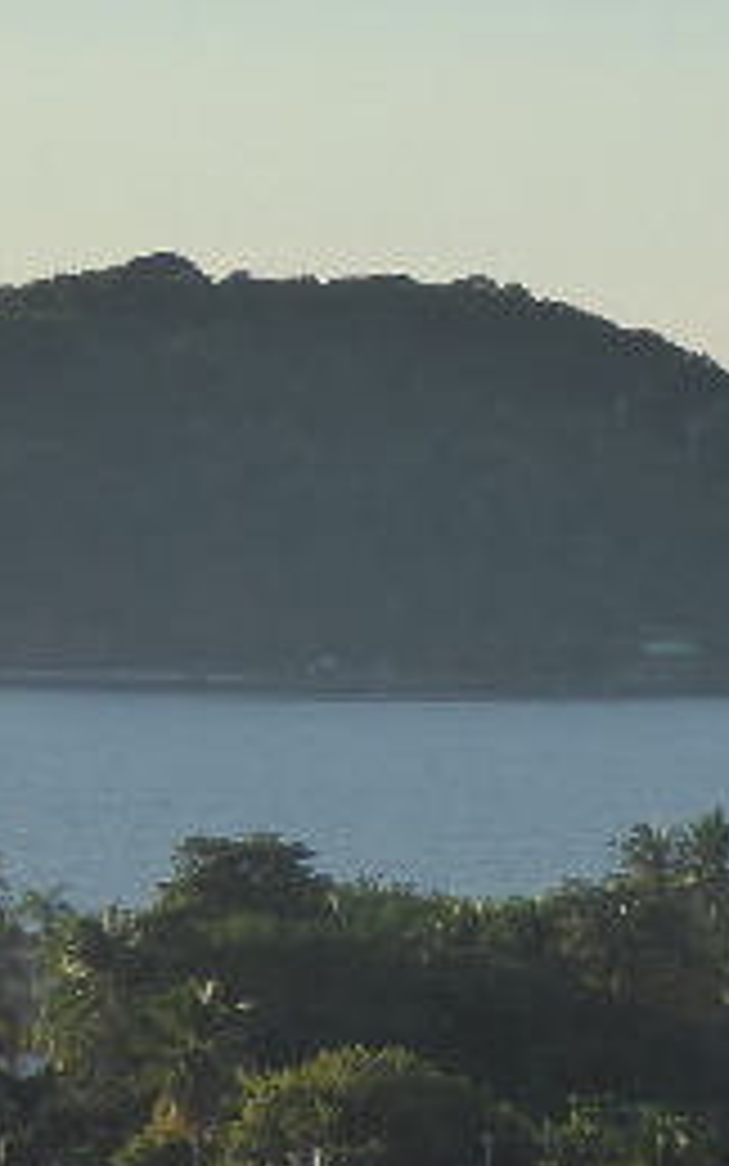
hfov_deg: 2.7
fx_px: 15568
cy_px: 356
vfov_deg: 4.3
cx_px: 531
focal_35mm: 490
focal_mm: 19
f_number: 5.1
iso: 160
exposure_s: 1/640
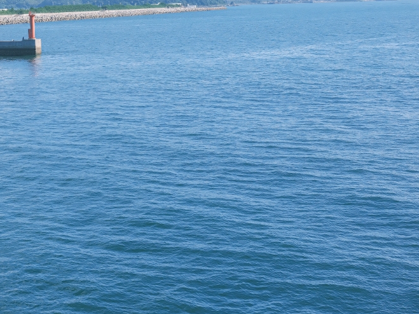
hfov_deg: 22.6
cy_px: 38
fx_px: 992
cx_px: -35
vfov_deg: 17.7
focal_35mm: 82
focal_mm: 45
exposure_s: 1/500
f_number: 5.6
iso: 200
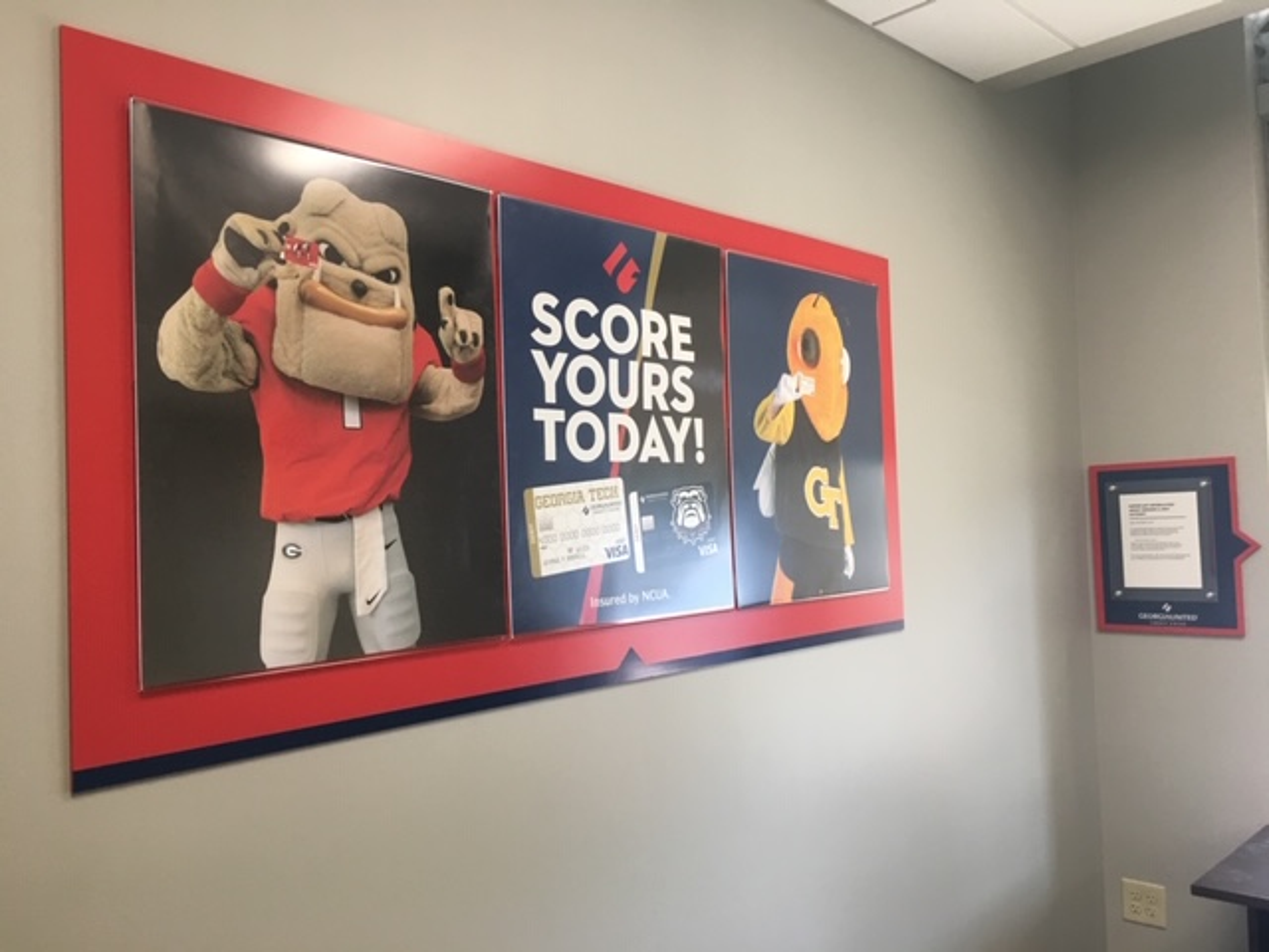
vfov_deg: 48.2
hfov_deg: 61.7
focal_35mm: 29
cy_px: 476
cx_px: 634
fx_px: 1063
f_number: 2.2
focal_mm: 4.15
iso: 40
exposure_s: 1/30
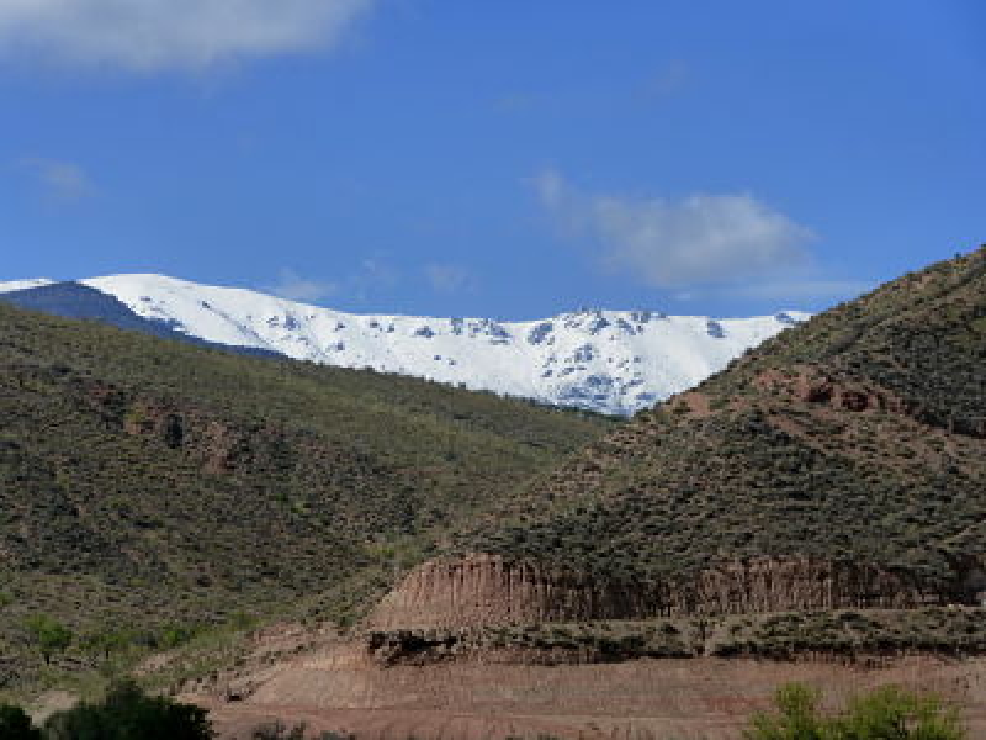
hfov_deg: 13.6
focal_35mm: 145
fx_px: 4130
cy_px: 370
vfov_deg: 10.2
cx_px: 493
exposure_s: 1/800
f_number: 5.4
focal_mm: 25.9
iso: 160
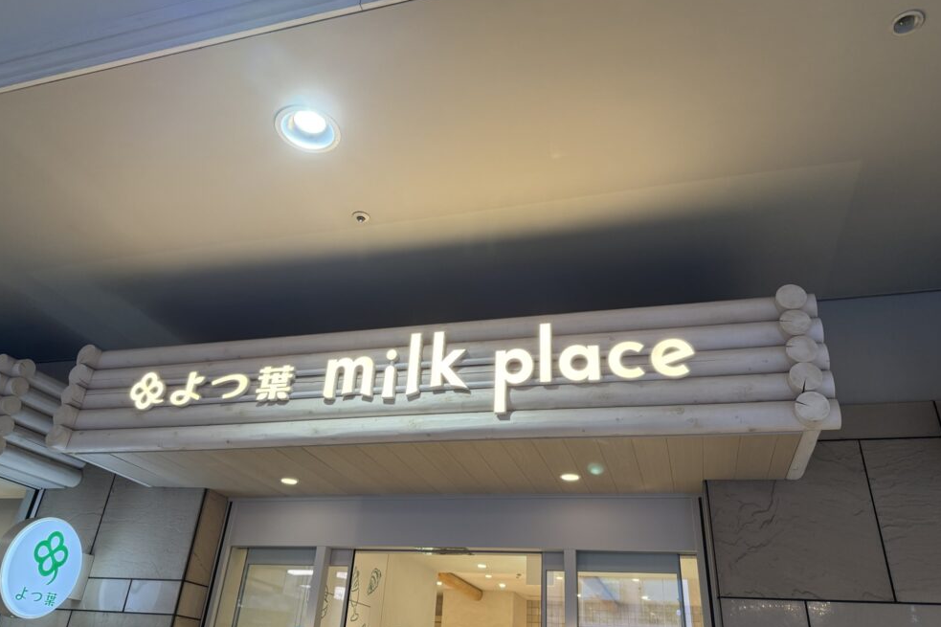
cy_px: 294
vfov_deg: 49.5
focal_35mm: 26
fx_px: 679
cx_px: 455
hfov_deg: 69.4
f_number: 1.78
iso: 160
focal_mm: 6.76
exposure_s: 1/100
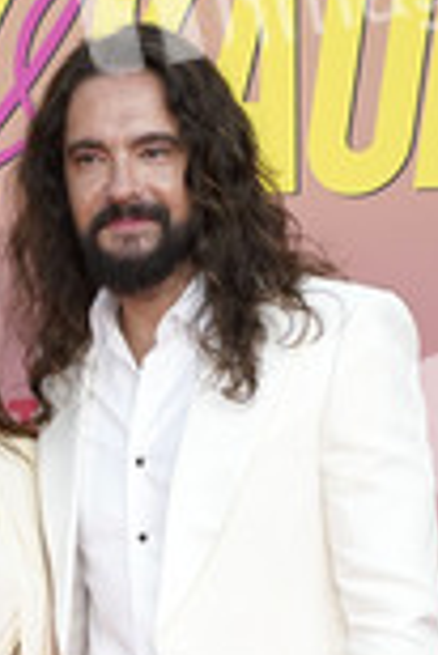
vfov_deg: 20.7
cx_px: -98
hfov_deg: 13.8
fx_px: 1748
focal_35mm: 96
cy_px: 612
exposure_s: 1/160
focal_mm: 37
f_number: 6.3
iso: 640
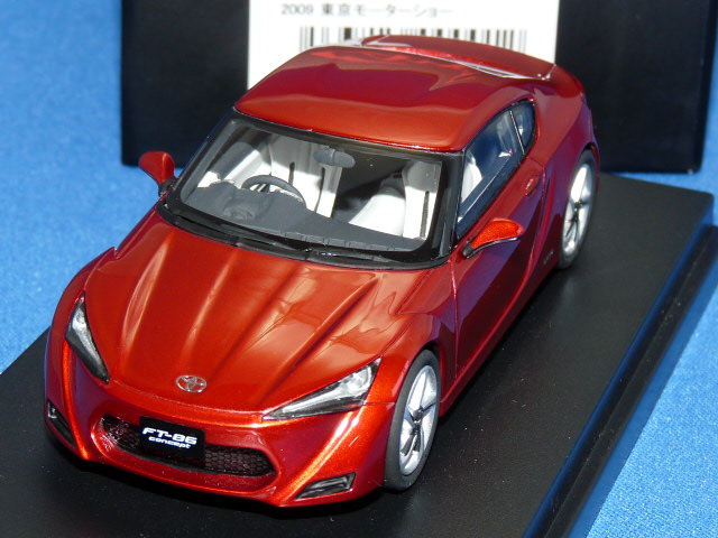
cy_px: 269
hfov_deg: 15.6
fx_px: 2613
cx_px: 359
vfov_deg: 11.8
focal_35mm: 126
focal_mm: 12.8
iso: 100
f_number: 4
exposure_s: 1/40
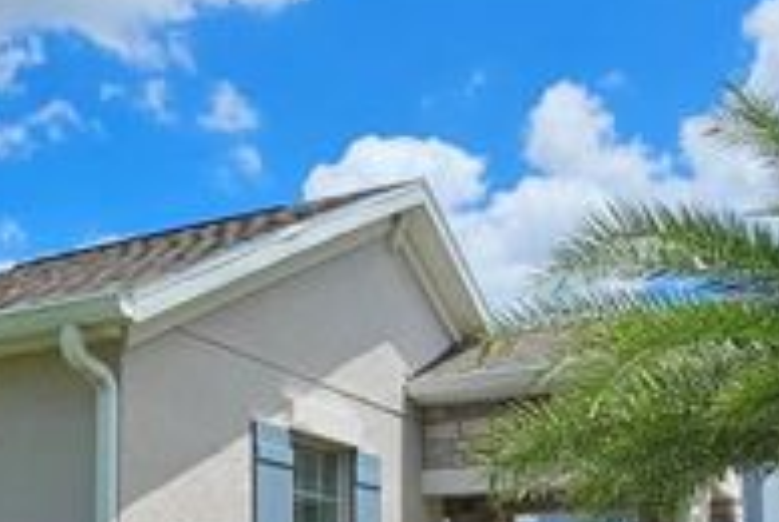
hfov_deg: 39.6
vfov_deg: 25.9
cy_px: 550
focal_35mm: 49
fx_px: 1062
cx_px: 231
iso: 50
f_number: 2.2
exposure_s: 1/4131
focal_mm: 2.2
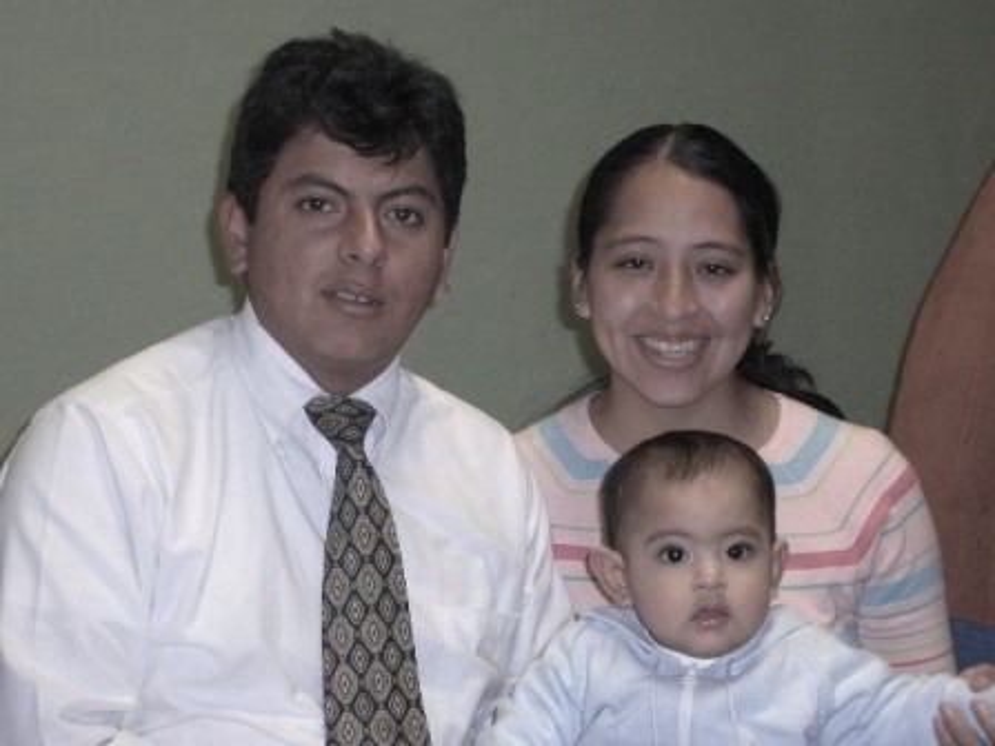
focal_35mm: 74
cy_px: 373
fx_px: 2127
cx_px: 498
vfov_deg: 19.9
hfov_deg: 26.3
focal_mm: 12.2
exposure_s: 1/40
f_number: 3.9
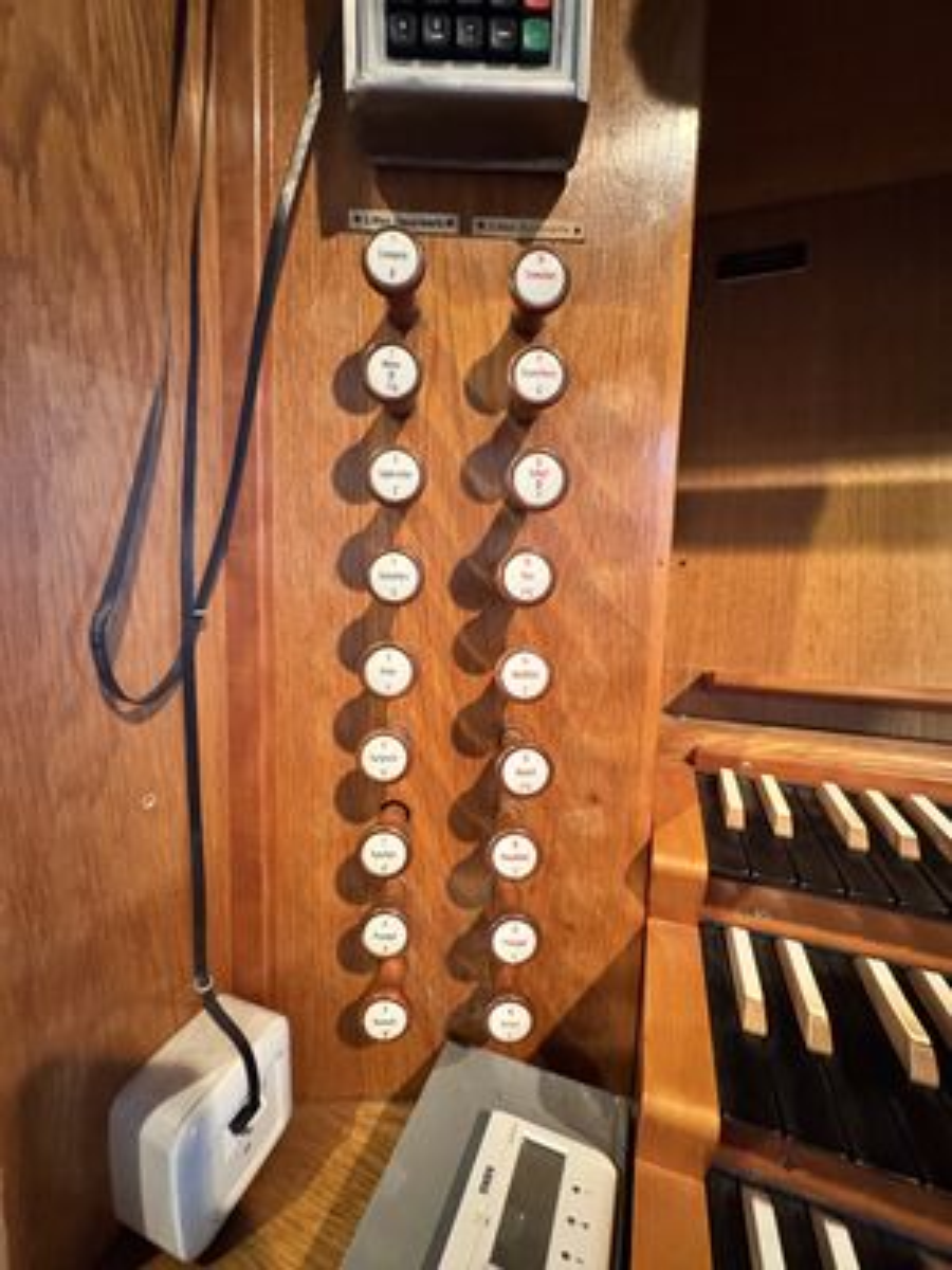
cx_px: 476
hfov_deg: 85.7
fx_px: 513
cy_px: 635
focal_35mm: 14
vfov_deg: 102.1
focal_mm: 2.22
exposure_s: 1/50
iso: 1000
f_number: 2.2
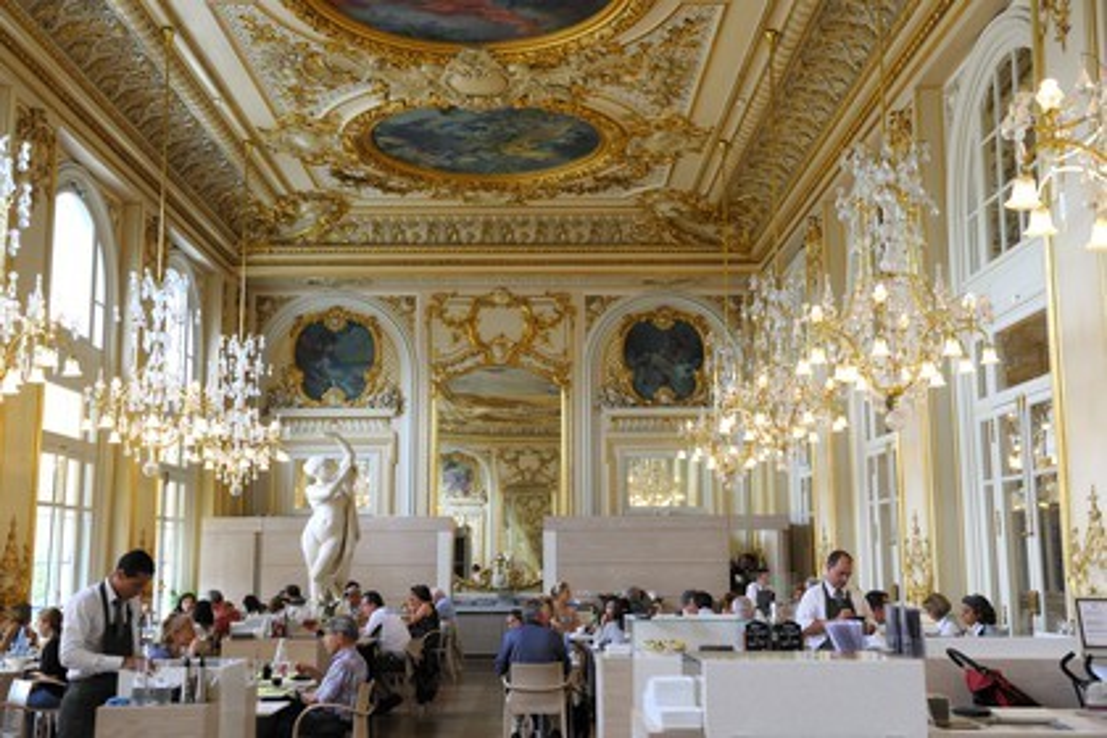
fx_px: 1230
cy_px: 369
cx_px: 554
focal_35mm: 40
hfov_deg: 48.5
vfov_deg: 33.4
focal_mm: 40
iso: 200
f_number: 4
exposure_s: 1/40
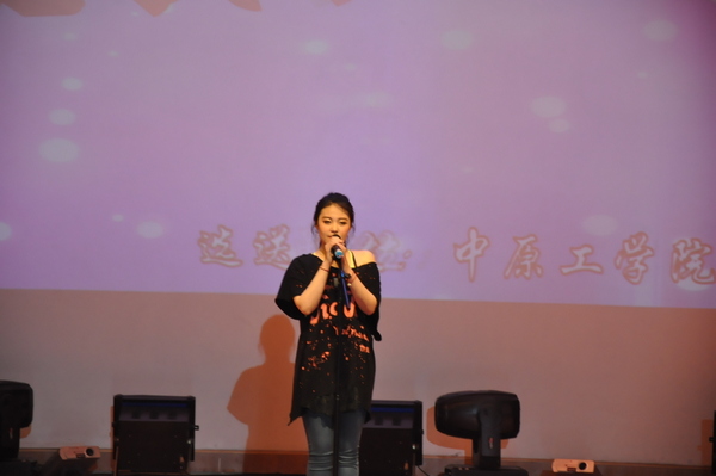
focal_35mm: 158
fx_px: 3130
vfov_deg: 8.7
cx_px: 358
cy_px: 238
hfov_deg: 13.1
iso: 1600
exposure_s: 1/50
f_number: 5.6
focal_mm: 105
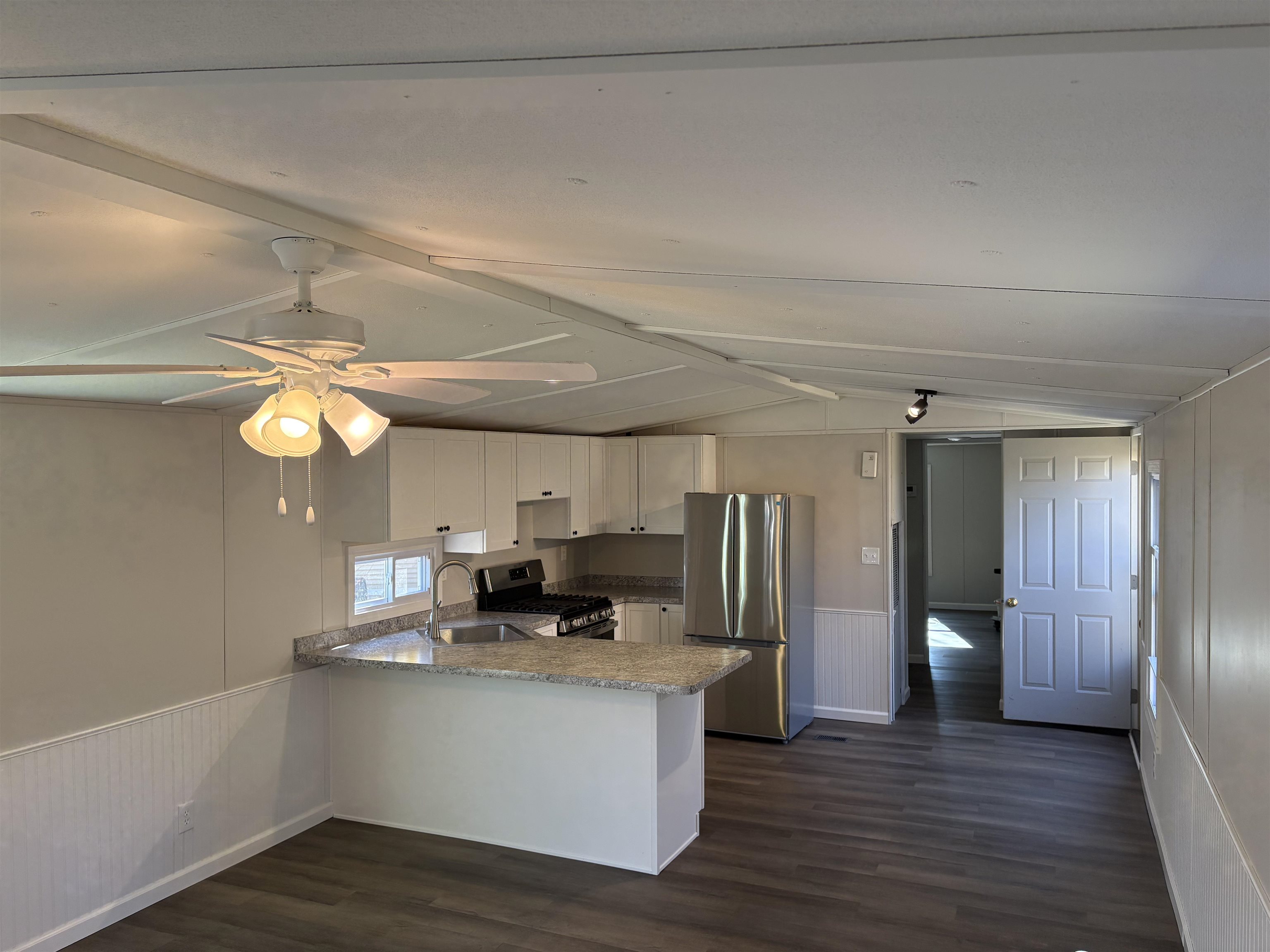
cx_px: 635
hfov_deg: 67.3
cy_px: 476
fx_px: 954
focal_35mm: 26
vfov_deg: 53.1
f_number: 1.6
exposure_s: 1/173
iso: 125
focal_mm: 5.96
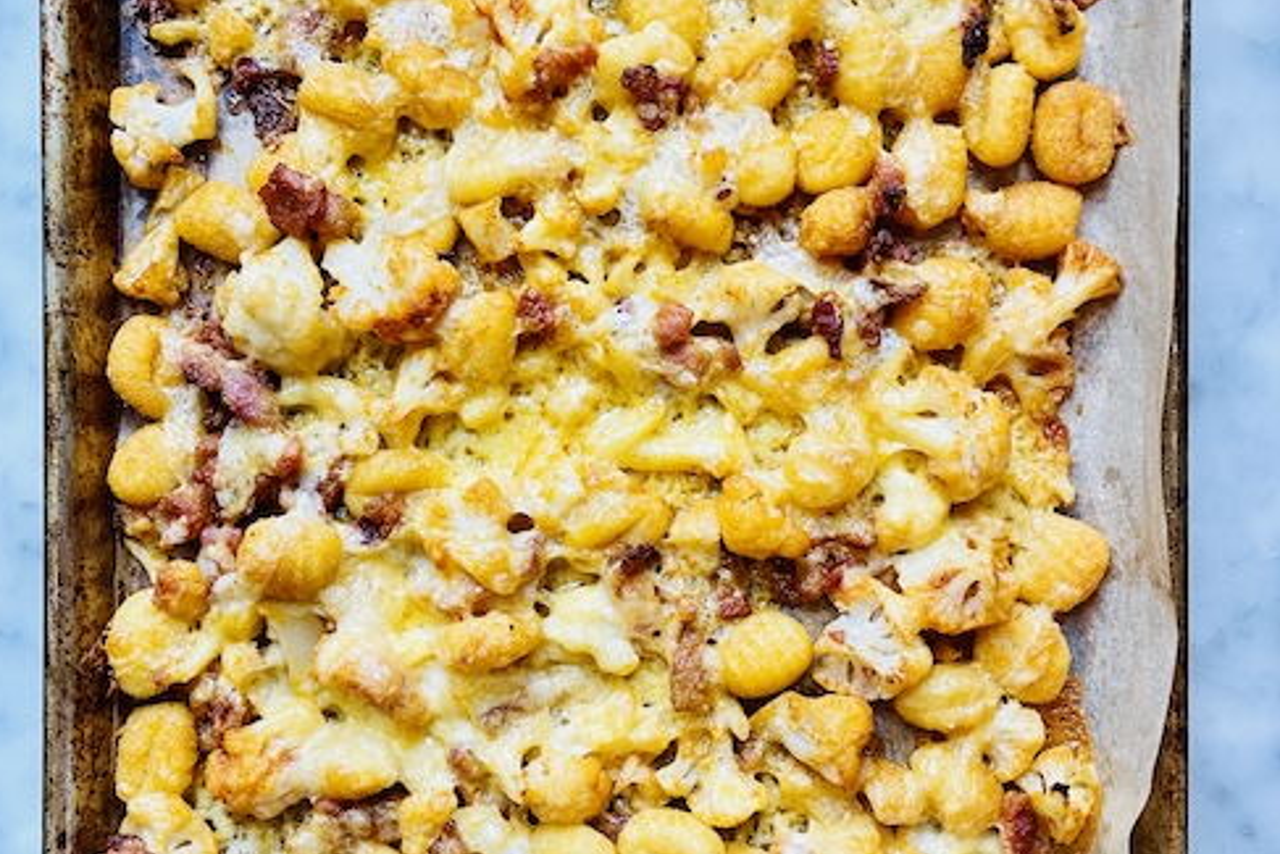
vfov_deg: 36.0
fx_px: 1316
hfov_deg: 51.9
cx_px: 639
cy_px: 406
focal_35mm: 37
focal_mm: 4.2
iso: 80
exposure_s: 1/60
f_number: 1.6
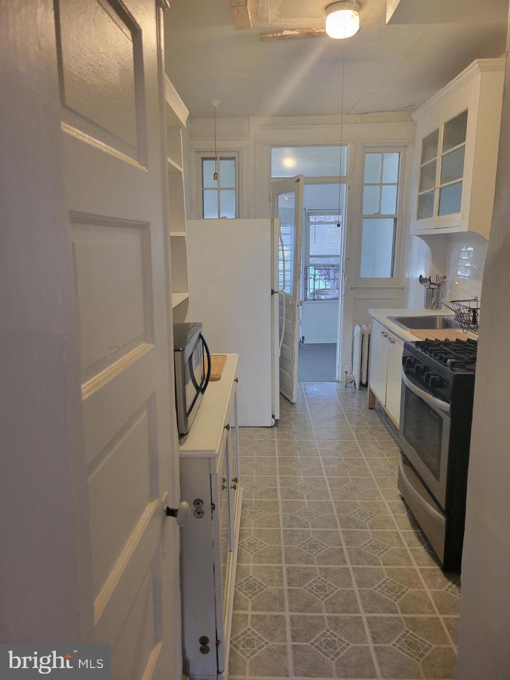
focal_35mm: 26
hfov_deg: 53.1
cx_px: 255
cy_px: 340
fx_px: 511
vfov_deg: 67.3
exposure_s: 1/60
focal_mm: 5.4
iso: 200
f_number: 1.8
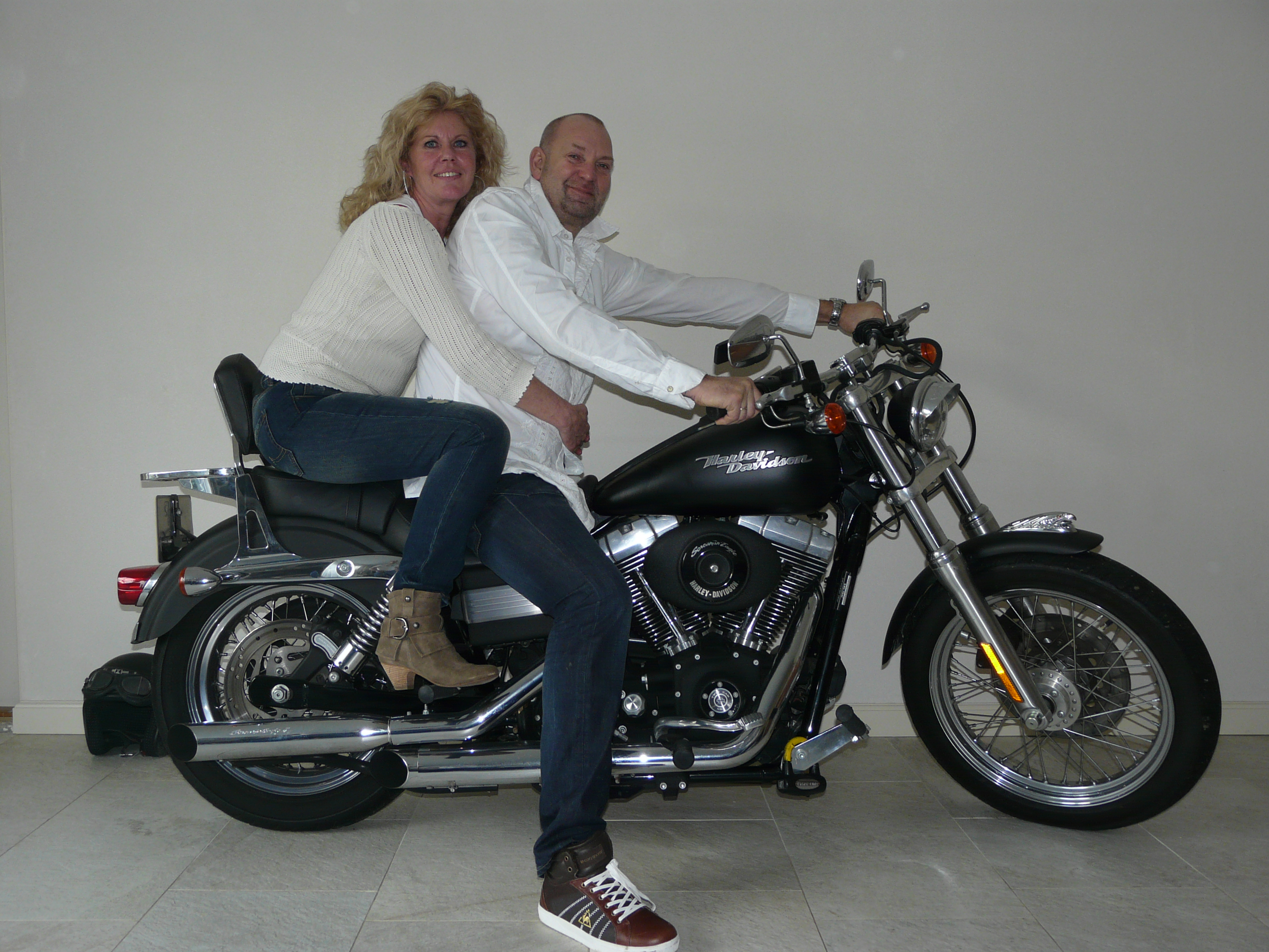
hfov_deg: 55.4
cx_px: 634
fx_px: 1210
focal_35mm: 33
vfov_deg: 42.9
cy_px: 476
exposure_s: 1/40
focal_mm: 5.4
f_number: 2.8
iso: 100
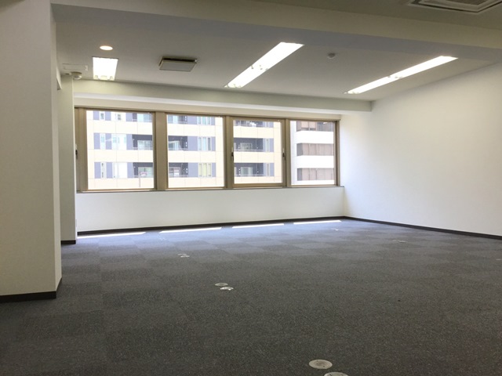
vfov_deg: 45.4
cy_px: 188
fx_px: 450
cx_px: 251
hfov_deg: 58.4
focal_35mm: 31
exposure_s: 1/120
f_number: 2.4
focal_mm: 3.3
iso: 40
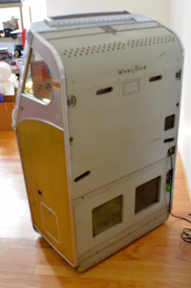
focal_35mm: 42
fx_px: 336
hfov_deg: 31.8
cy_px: 144
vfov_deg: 46.5
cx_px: 96
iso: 4000
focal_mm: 28
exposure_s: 1/125
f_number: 3.5
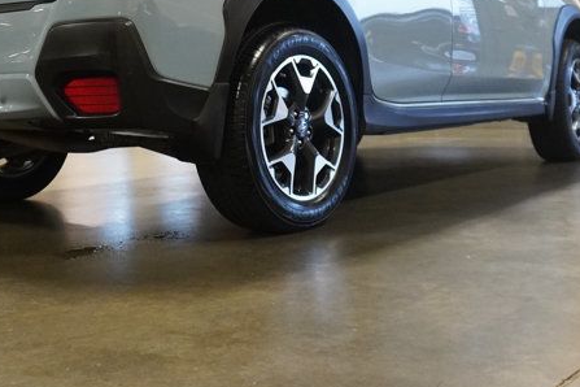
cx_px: 231
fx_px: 886
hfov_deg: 36.1
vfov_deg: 24.0
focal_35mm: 55
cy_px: 50
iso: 3200
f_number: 3.5
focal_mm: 16
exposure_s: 1/160
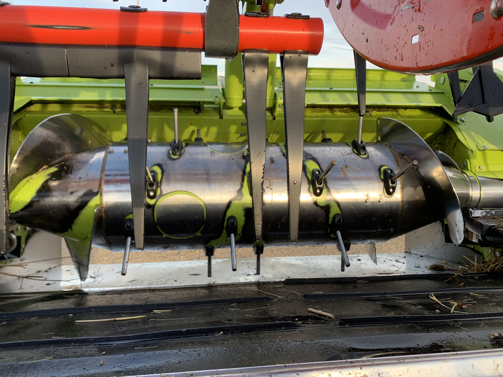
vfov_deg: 53.1
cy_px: 188
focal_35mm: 26
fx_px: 378
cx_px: 252
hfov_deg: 67.3
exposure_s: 1/150
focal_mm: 4.25
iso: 25
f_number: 1.8
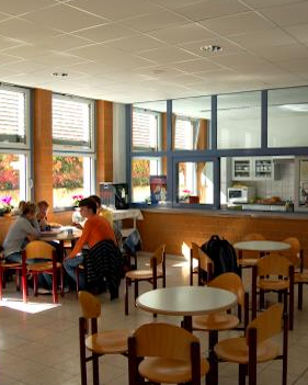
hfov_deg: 37.6
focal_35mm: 39
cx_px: 217
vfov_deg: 46.8
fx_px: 444
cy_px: 192
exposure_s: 1/125
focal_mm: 18
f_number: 5.6
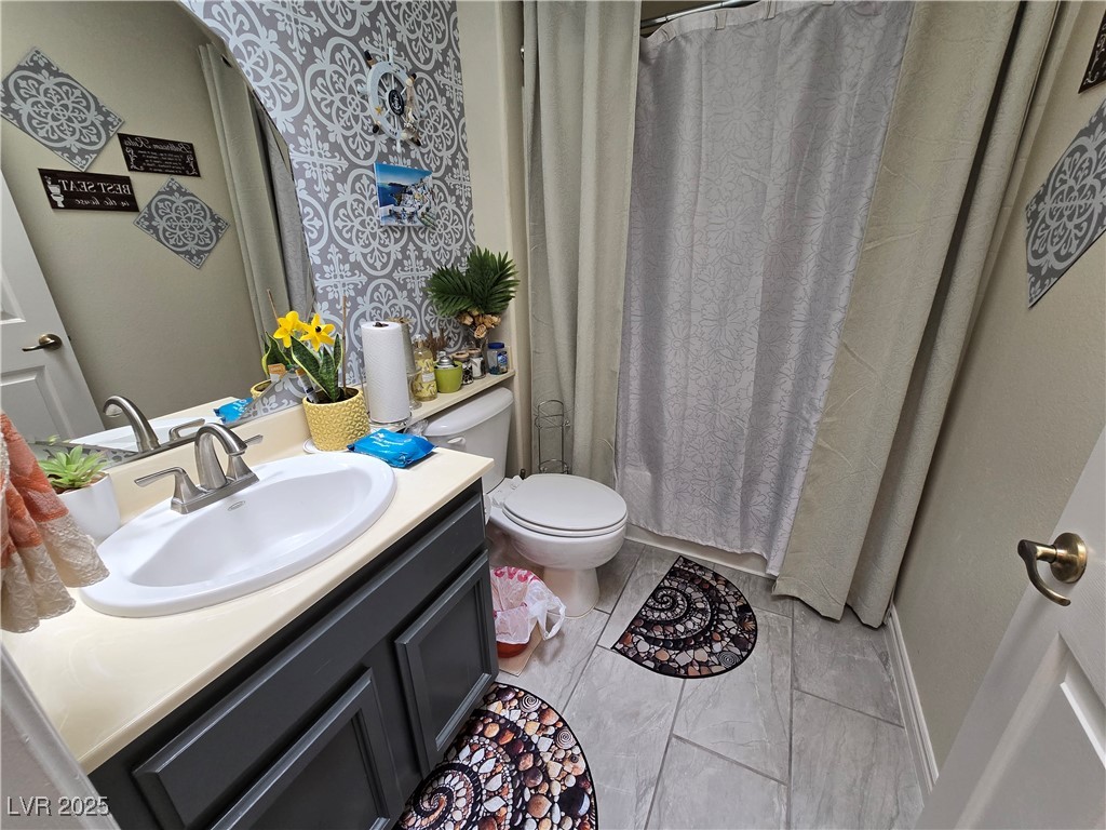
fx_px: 415
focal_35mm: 13
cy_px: 415
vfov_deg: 89.9
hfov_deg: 106.2
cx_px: 553
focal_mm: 2.2
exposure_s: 1/60
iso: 200
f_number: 2.2
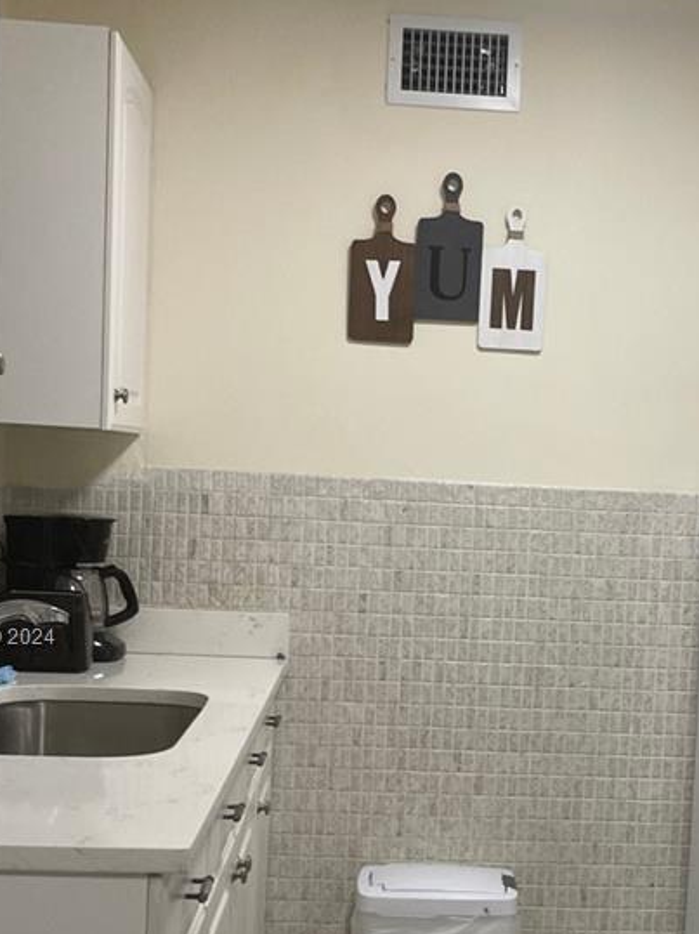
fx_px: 1563
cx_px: 519
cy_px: 639
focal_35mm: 58
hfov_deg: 24.9
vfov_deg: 32.9
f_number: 1.6
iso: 100
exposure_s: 1/120
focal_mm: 4.2
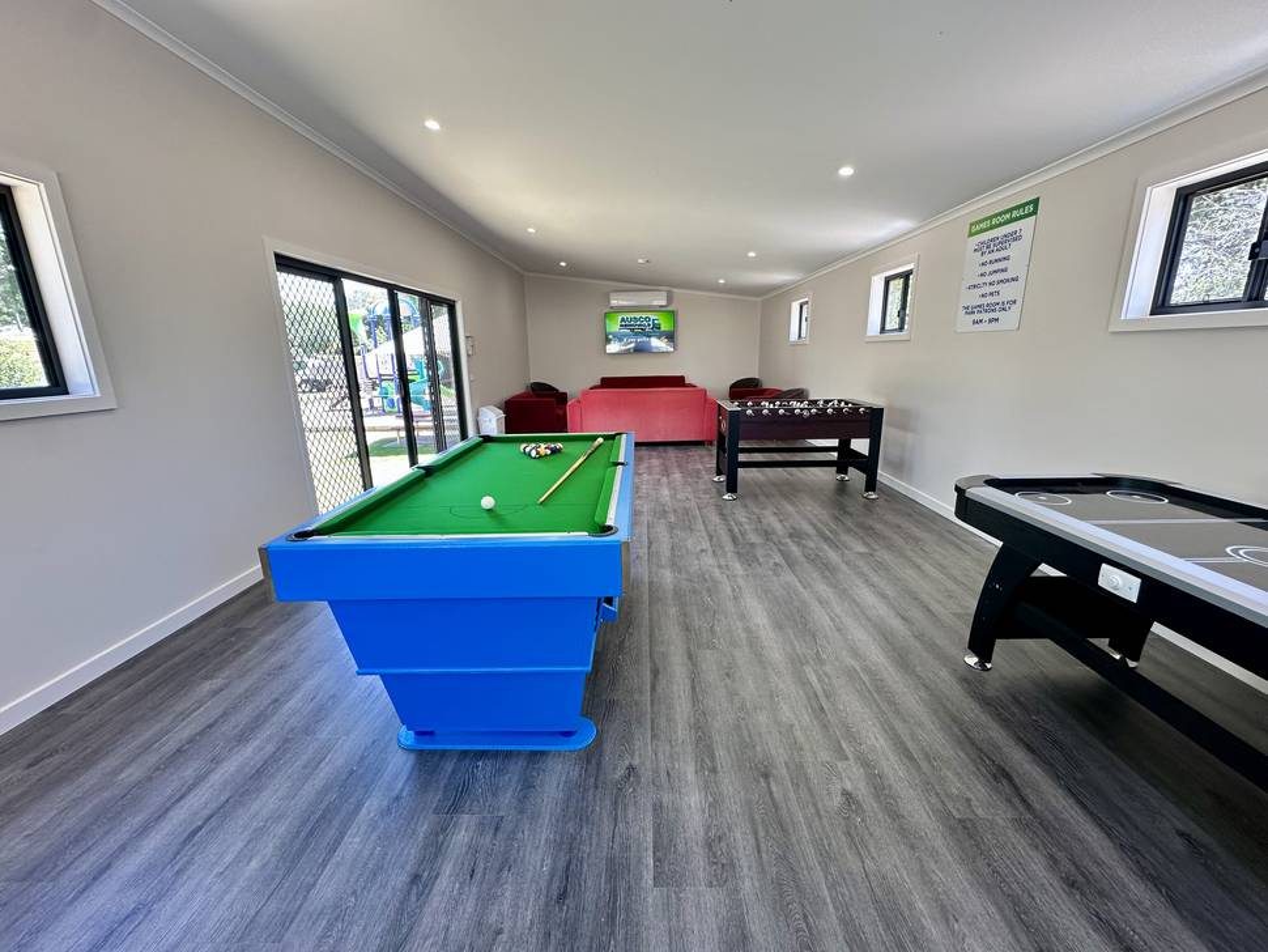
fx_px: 513
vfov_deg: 85.7
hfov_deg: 102.0
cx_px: 634
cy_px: 476
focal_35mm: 14
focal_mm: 2.22
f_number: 2.2
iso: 80
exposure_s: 1/100
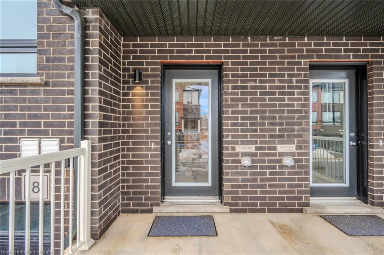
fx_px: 187
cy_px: 128
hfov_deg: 91.7
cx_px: 192
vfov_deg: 68.8
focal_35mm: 18
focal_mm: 17.5
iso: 800
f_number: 7.1
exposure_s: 1/400
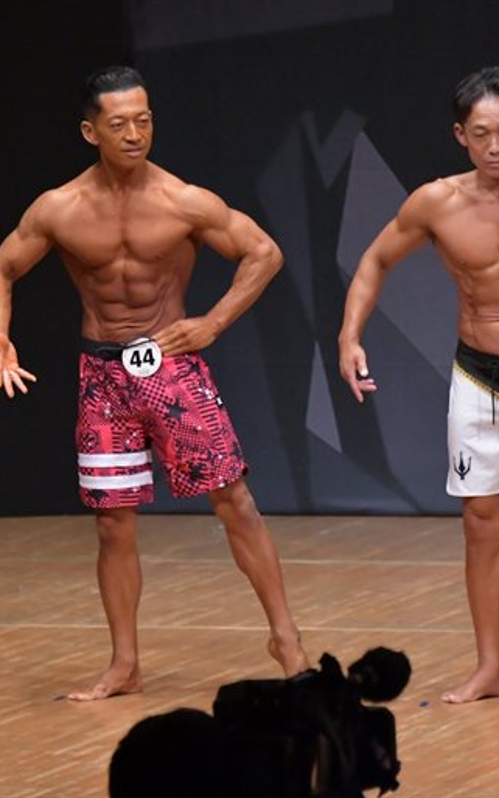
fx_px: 9536
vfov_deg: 4.8
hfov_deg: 3.0
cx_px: 251
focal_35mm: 438
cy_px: 399
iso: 6400
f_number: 5.6
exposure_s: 1/400
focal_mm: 190
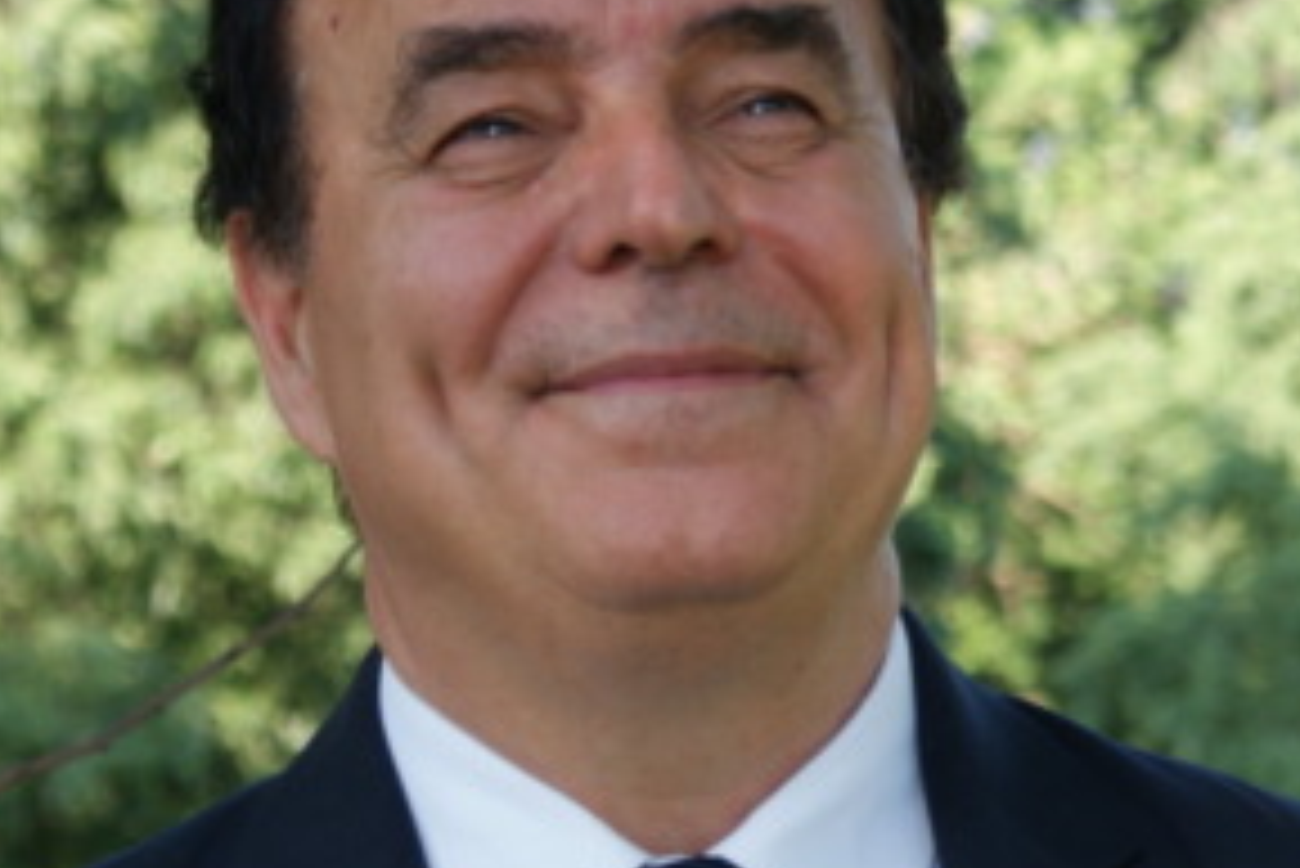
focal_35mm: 194
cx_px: 846
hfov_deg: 10.6
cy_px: 555
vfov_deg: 7.1
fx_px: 7015
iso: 100
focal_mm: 55
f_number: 5.6
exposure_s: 1/100
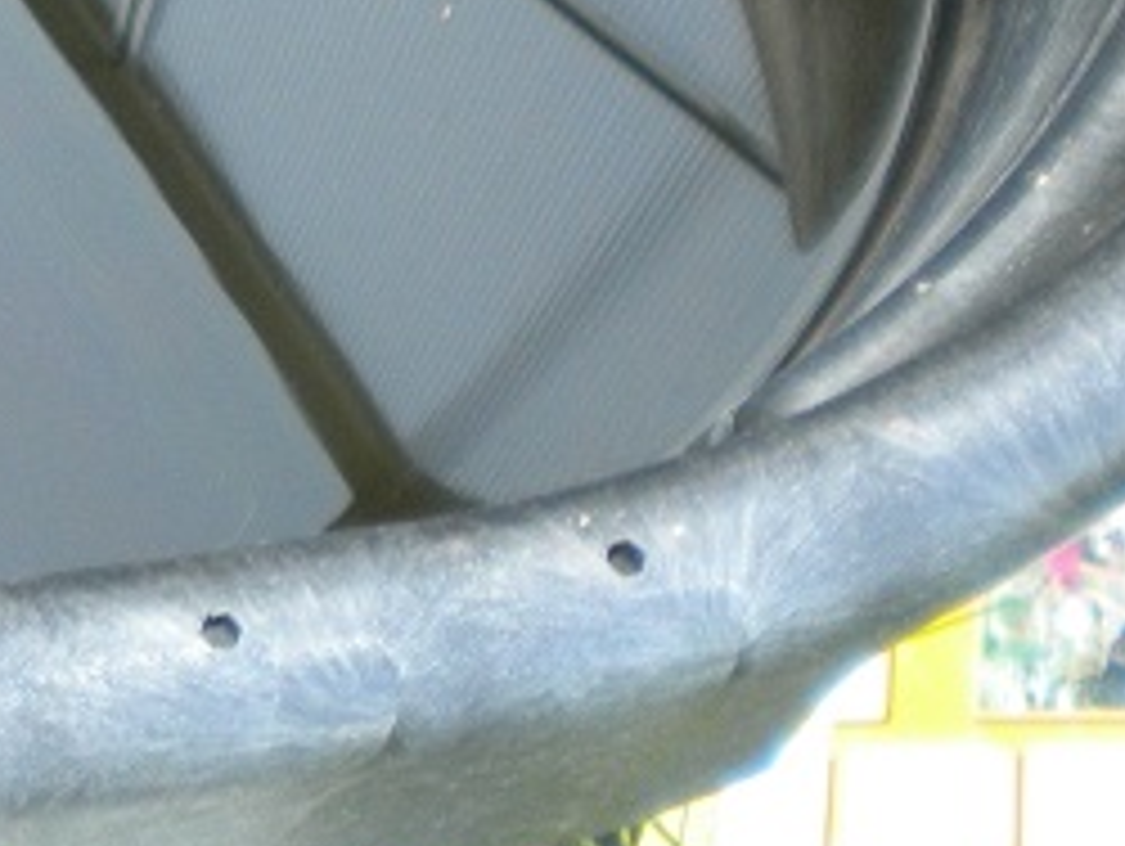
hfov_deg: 16.4
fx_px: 3643
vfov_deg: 12.6
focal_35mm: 112
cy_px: -410
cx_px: -414
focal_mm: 6.3
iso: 153
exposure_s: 1/57.8
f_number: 3.1
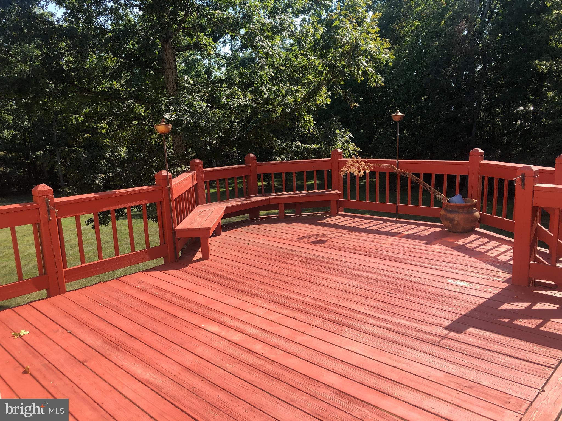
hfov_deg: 63.4
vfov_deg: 49.7
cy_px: 210
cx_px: 281
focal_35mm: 28
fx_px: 455
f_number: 1.8
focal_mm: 3.99
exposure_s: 1/774
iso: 20
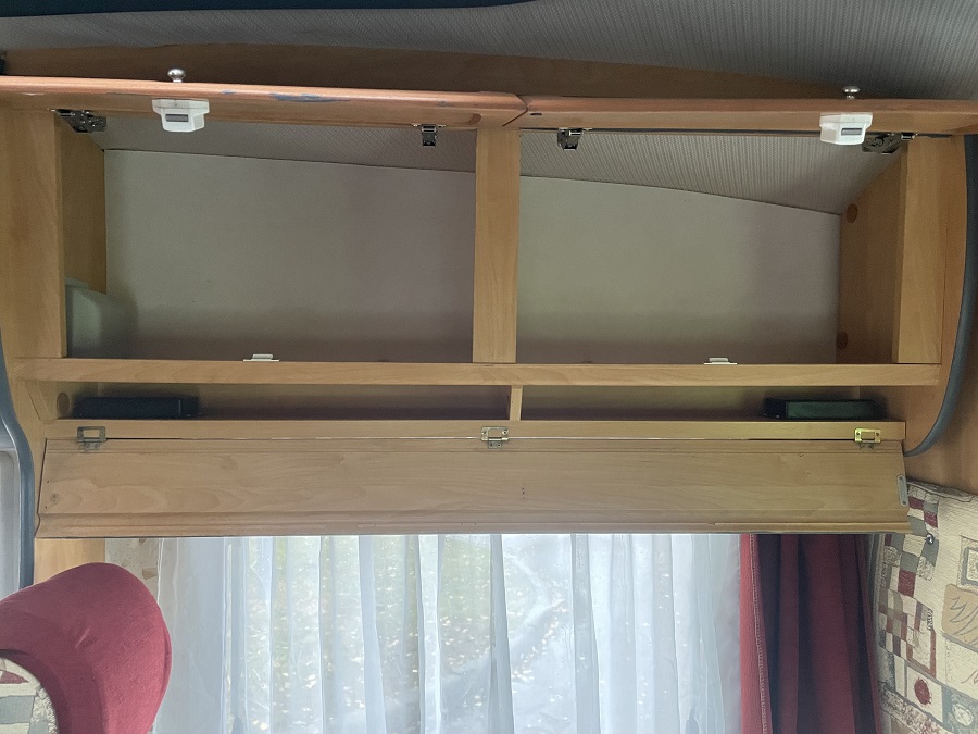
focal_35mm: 26
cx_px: 489
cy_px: 367
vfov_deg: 53.1
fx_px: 735
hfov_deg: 67.3
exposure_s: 1/60
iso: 500
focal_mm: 4.2
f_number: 1.6
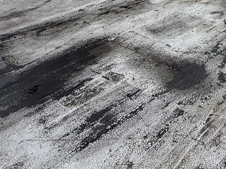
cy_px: -104
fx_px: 333
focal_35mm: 51
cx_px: 255
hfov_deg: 32.4
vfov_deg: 22.1
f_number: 2.2
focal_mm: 2.22
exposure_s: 1/461
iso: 50
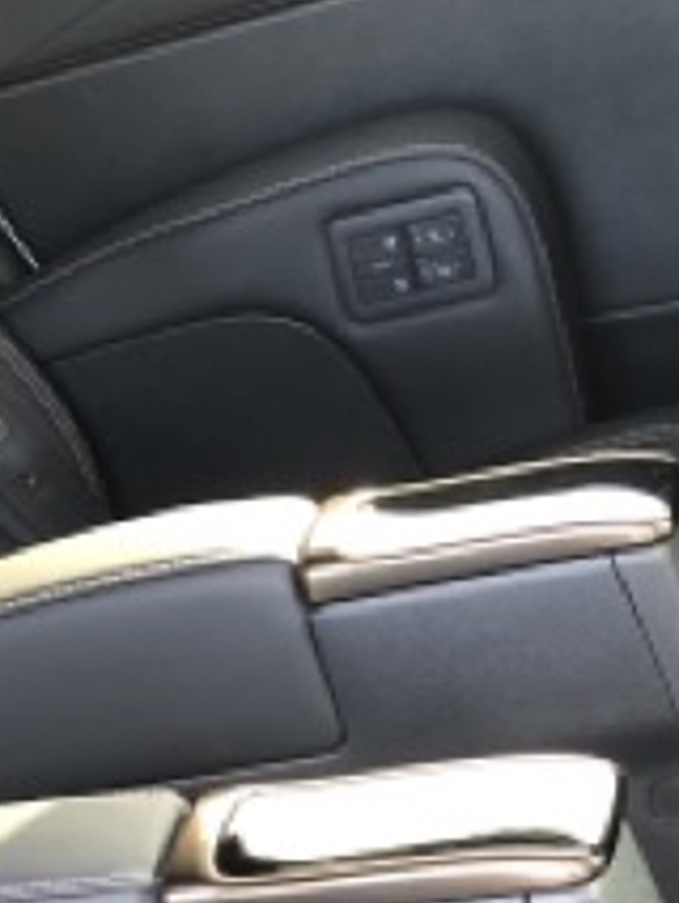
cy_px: 1318
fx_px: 2195
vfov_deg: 20.3
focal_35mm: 84
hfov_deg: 17.6
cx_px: 314
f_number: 1.8
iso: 40
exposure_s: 1/20
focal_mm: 3.99
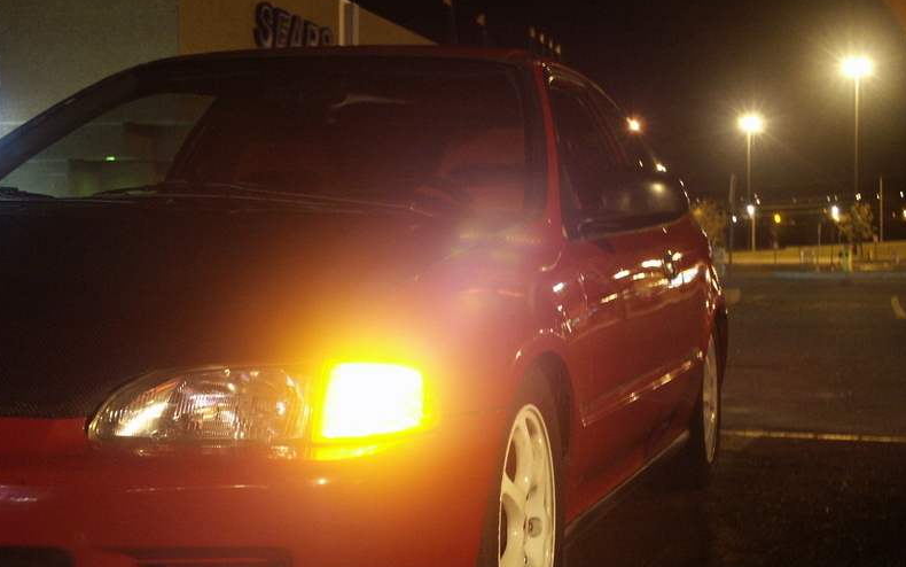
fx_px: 1803
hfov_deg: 28.2
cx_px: 451
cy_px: 333
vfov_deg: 17.8
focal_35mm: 73
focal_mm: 16.91
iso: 200
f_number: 3.5
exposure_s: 2
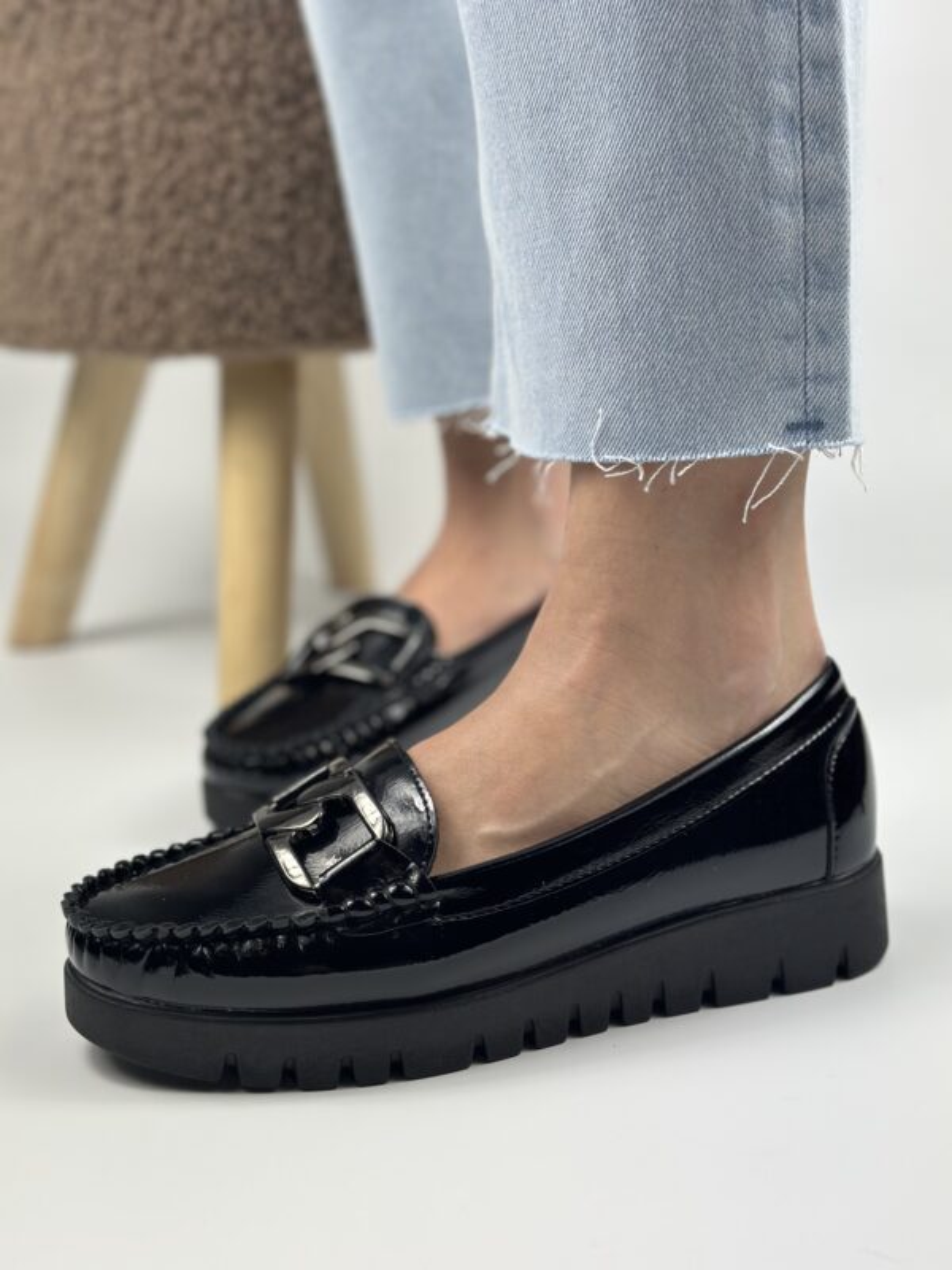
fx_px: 1760
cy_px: 635
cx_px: 476
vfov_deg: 39.7
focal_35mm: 48
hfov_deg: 30.3
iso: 80
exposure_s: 1/944
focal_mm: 6.86
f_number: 1.78
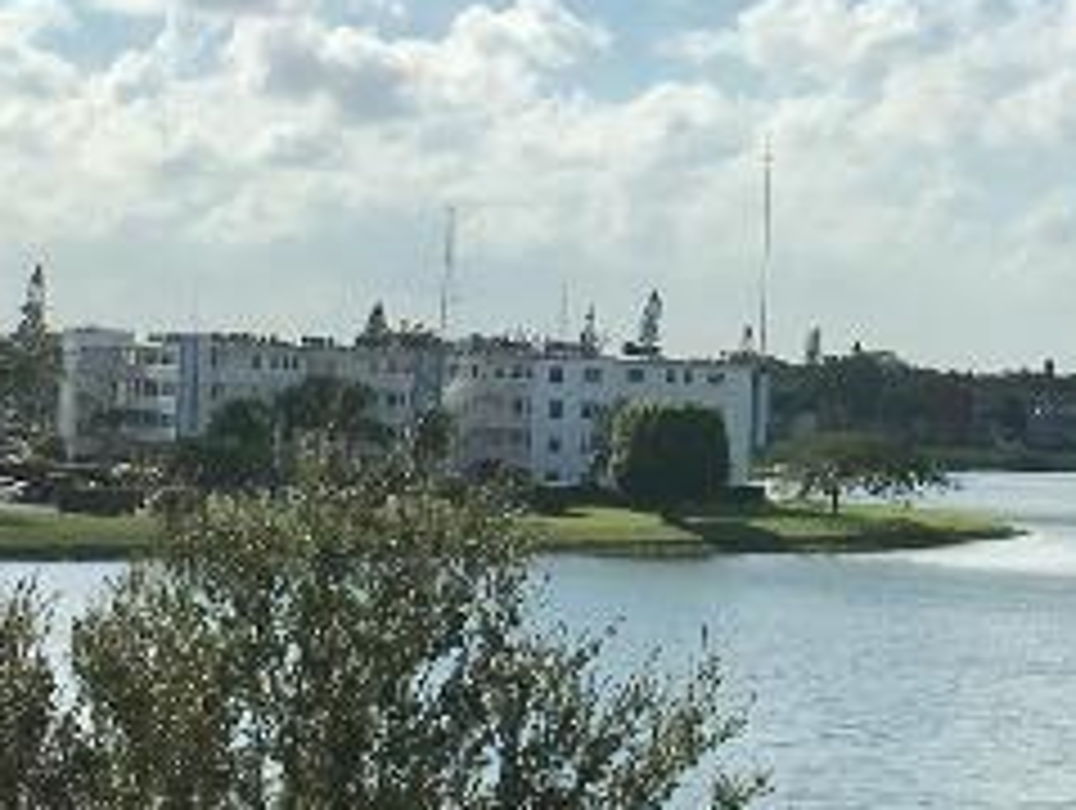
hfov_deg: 15.8
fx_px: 3860
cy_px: 99
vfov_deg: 11.9
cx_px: 846
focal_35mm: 124
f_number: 2.2
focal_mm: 4.15
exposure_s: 1/6993
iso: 25
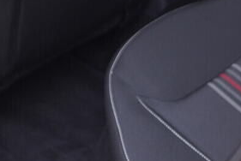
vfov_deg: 10.0
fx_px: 878
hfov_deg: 15.5
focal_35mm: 131
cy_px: -110
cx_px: 190
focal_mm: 24
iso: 200
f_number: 2.8
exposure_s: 1/40
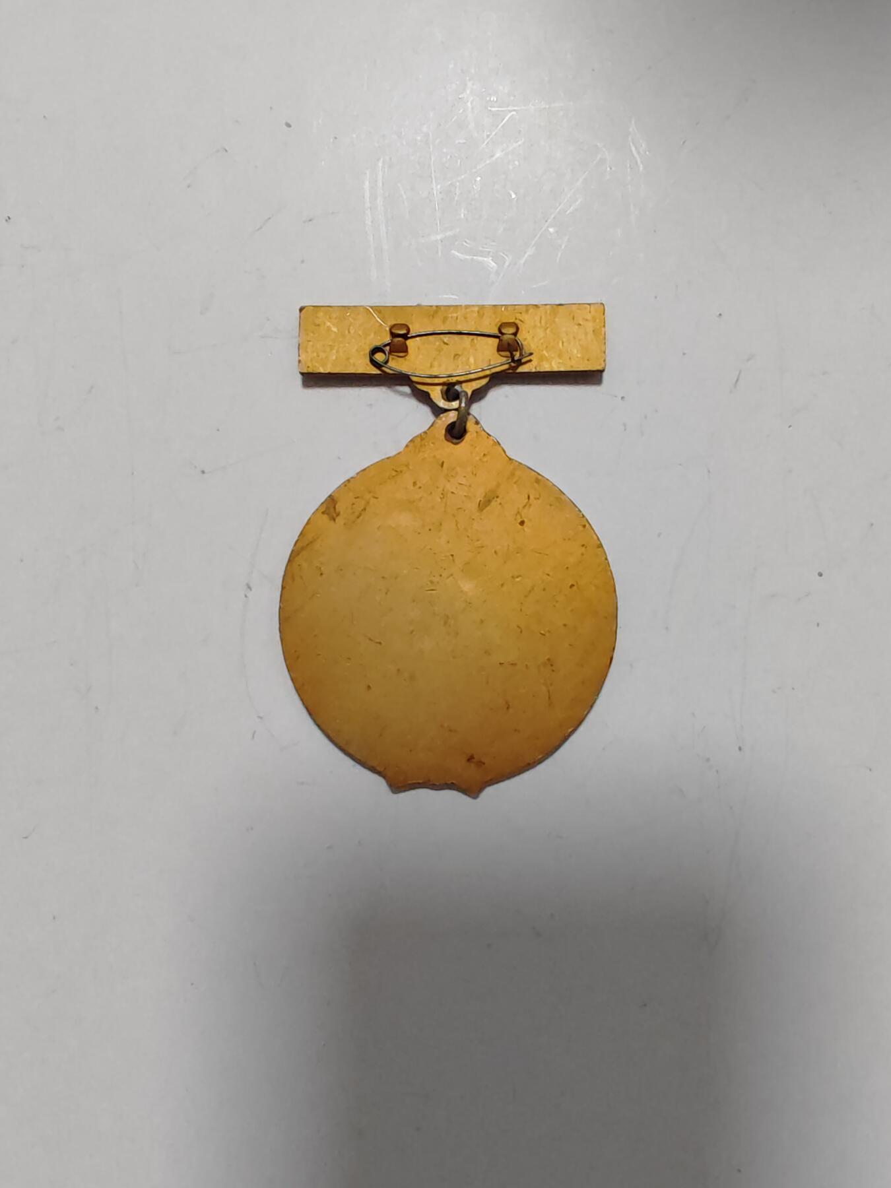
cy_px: 594
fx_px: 927
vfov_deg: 65.3
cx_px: 446
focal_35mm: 27
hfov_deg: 51.4
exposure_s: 1/33
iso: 1000
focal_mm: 1.82
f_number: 2
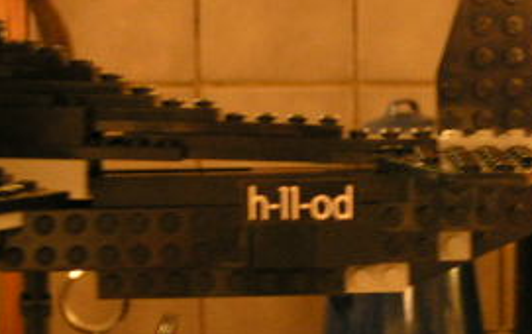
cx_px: 373
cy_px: 173
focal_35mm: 95
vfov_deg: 13.8
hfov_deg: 21.7
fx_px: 1379
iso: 200
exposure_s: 1/2.5
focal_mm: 5.8
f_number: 2.8
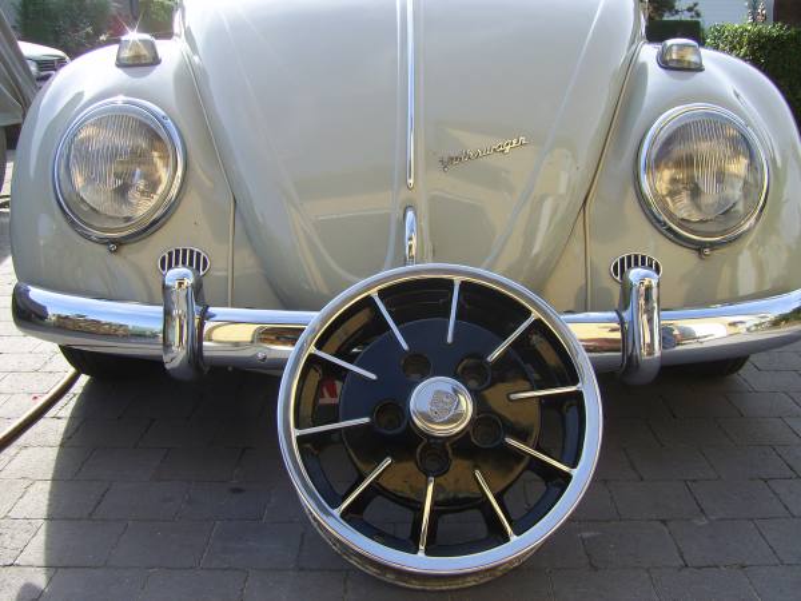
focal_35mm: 38
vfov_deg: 37.7
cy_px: 300
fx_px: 879
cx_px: 400
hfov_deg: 49.0
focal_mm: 7.8
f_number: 6.4
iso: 50
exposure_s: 1/160
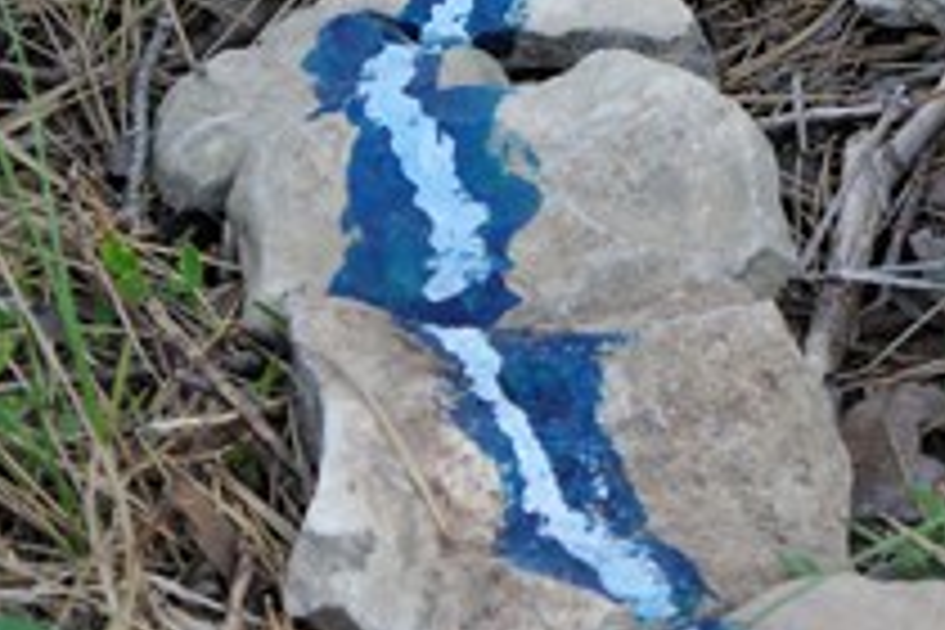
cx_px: 1040
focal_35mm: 366
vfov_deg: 3.8
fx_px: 9607
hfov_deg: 5.6
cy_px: 274
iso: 1600
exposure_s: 1/250
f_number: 8
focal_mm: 80
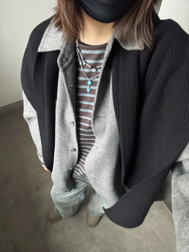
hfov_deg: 58.9
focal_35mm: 23
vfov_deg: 73.9
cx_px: 94
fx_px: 167
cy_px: 126
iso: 250
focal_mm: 2.69
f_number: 1.9
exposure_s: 1/60
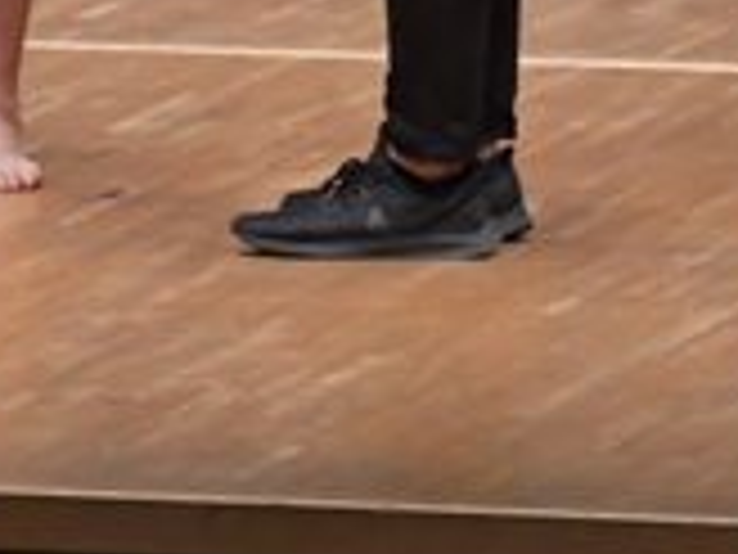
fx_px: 19593
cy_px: -446
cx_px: -839
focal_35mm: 919
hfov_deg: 2.1
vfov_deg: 1.6
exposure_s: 1/400
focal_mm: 135
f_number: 5.6
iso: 6400
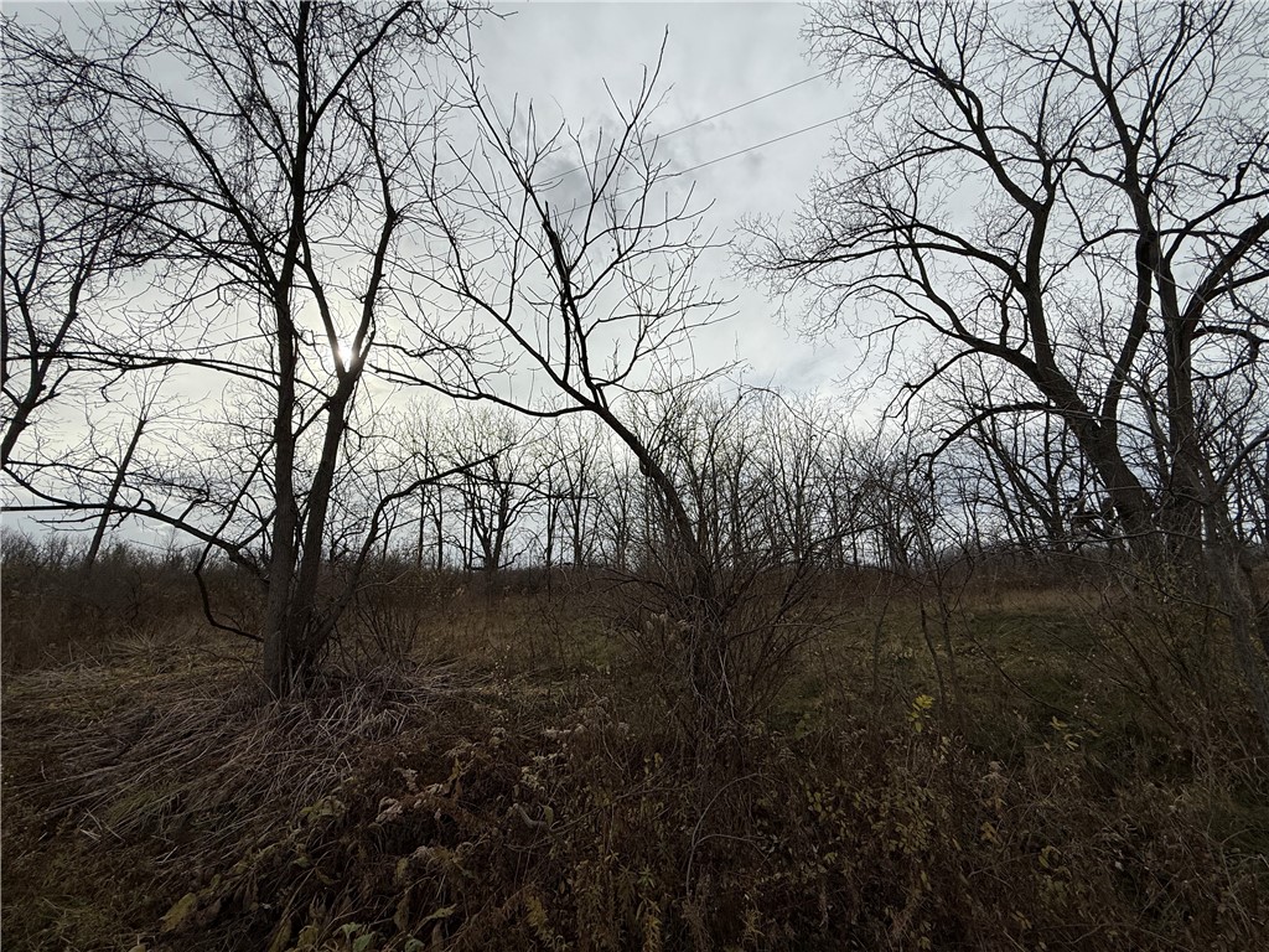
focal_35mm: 14
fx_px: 513
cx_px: 634
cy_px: 476
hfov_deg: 102.1
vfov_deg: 85.7
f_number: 2.2
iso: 50
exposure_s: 1/3460
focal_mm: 2.22
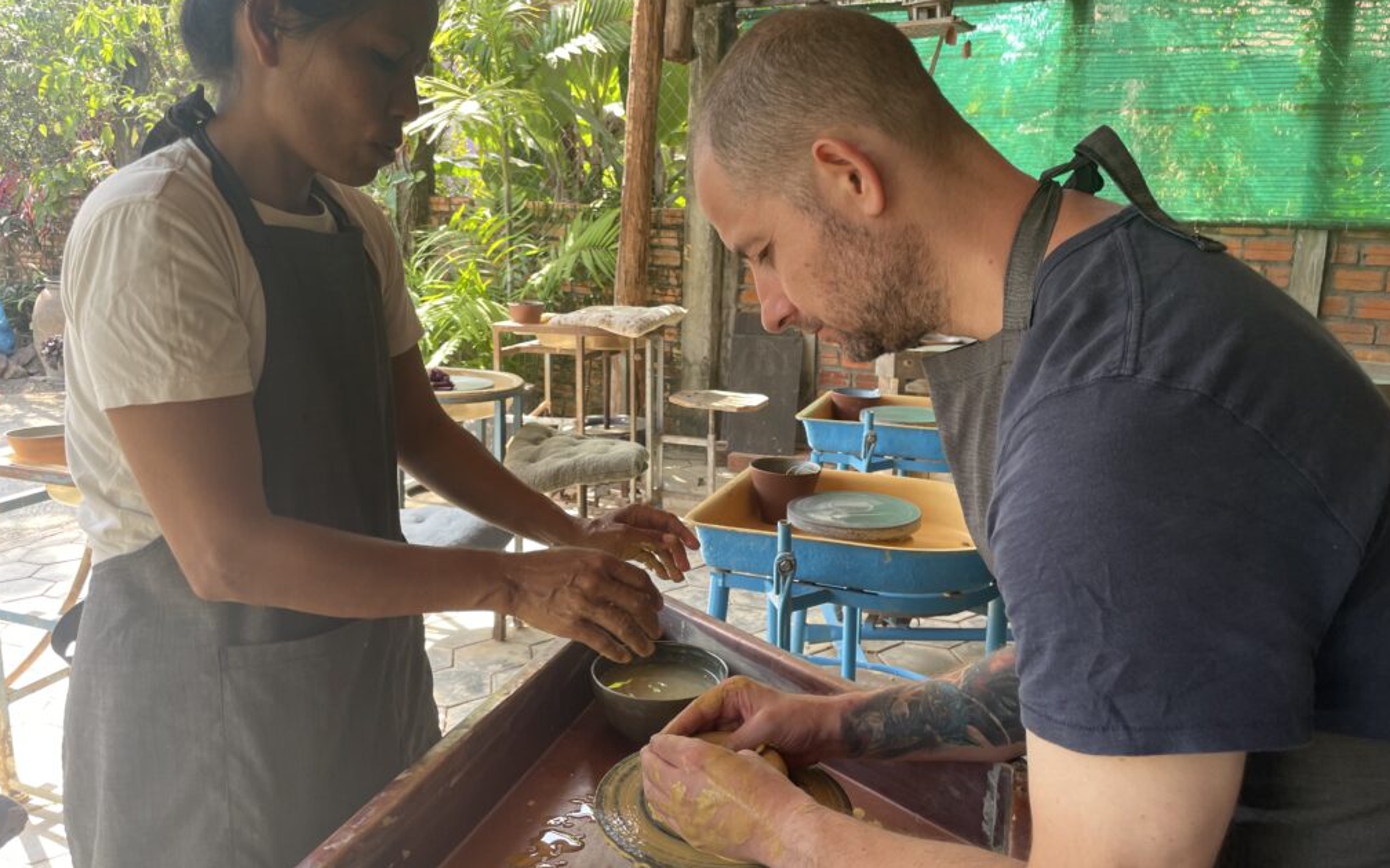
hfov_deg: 66.5
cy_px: 406
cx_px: 692
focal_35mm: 28
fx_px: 1061
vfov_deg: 44.5
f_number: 1.6
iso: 32
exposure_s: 1/121
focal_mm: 4.2
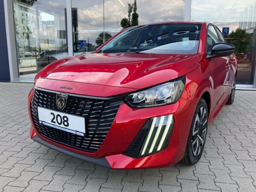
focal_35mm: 28
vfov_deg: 49.7
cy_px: 96
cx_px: 128
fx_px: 207
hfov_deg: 63.4
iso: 25
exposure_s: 1/262
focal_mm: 3.99
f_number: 1.8
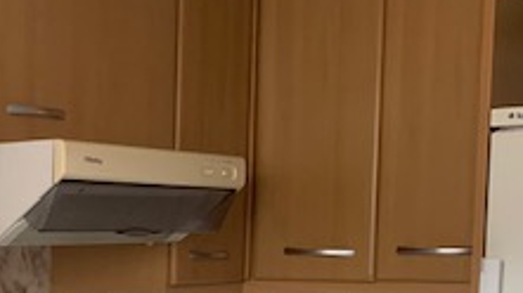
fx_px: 1136
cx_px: -38
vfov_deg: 14.1
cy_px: 385
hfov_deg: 24.4
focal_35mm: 82
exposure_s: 1/50
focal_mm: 4.25
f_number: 1.8
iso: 250
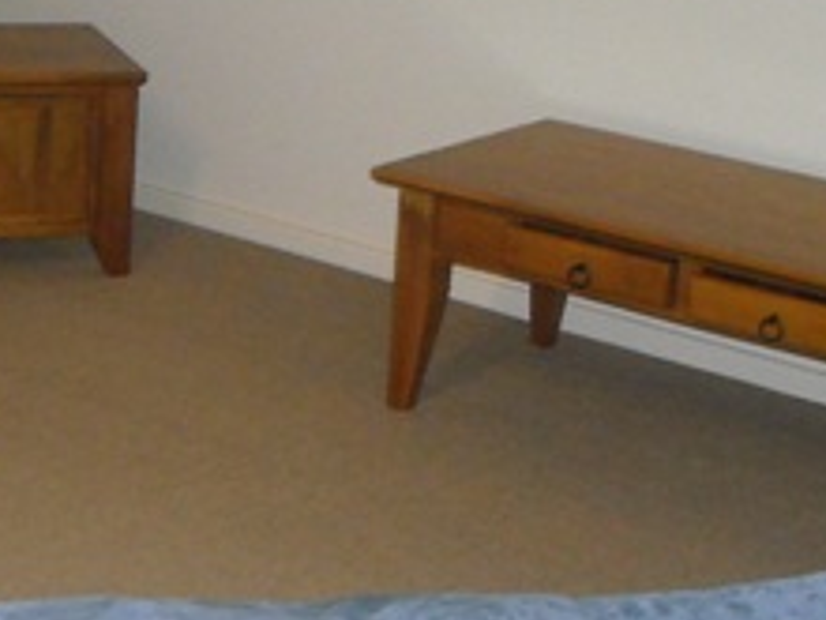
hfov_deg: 19.2
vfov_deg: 14.5
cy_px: 244
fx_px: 2434
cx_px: 248
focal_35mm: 102
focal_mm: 5.7
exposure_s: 1/60
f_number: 2.8
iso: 400
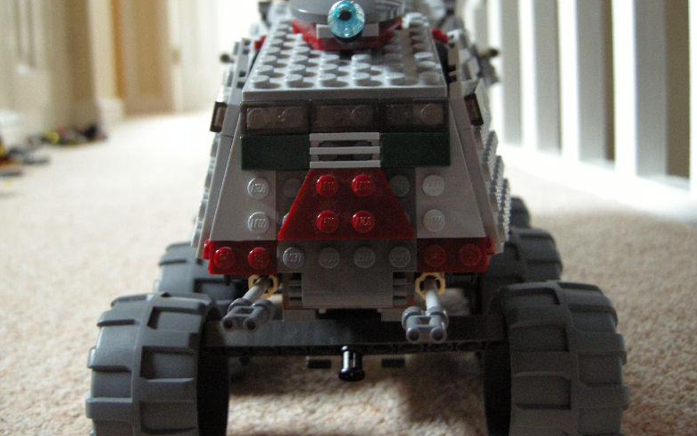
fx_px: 722
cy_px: 177
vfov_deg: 33.5
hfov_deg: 51.5
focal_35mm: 38
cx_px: 342
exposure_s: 1/13
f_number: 2.7
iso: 400
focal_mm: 7.5
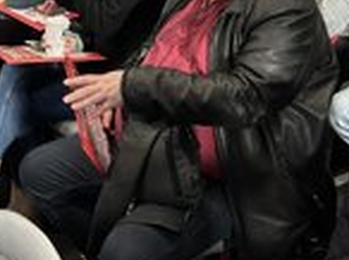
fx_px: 674
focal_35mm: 67
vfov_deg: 20.4
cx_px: 90
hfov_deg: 28.6
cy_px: -58
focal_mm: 5.7
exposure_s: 1/100
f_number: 1.5
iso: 40
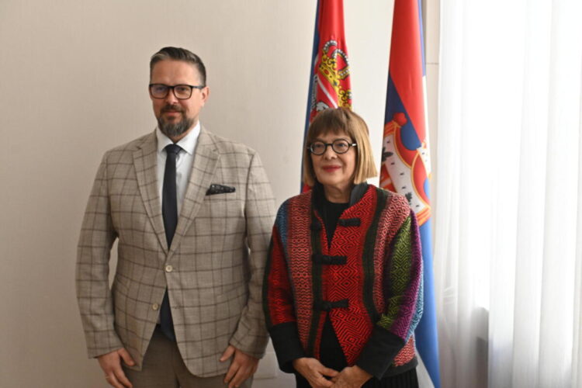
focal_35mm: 45
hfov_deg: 43.6
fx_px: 727
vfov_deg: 29.9
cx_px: 291
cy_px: 194
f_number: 4
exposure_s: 1/320
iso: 2000
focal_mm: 45
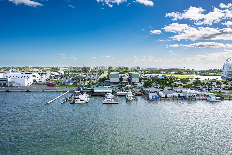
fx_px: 155
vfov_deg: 53.1
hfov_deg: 73.7
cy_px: 78
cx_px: 116
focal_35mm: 24
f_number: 11
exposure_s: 1/320
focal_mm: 24
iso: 64
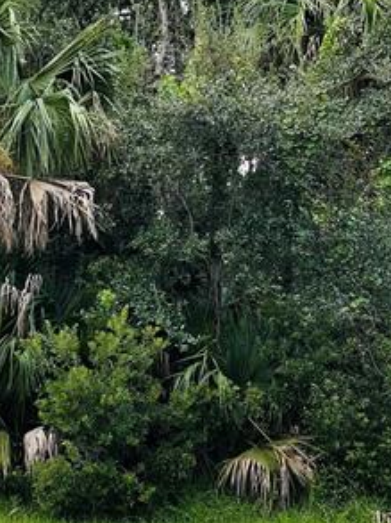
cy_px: 218
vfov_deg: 30.7
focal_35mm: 63
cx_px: 12
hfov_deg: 22.5
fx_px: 951
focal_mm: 6.86
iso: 80
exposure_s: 1/672
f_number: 1.78
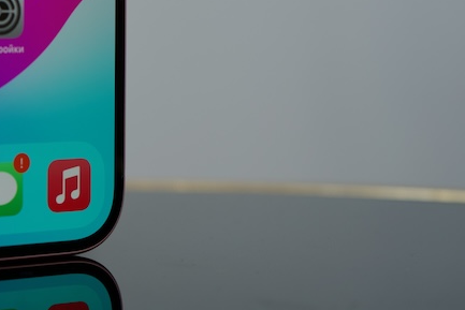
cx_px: 45
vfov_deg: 11.6
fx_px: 1525
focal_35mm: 118
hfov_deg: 17.1
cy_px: 102
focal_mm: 55
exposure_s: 1/60
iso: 160
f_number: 5
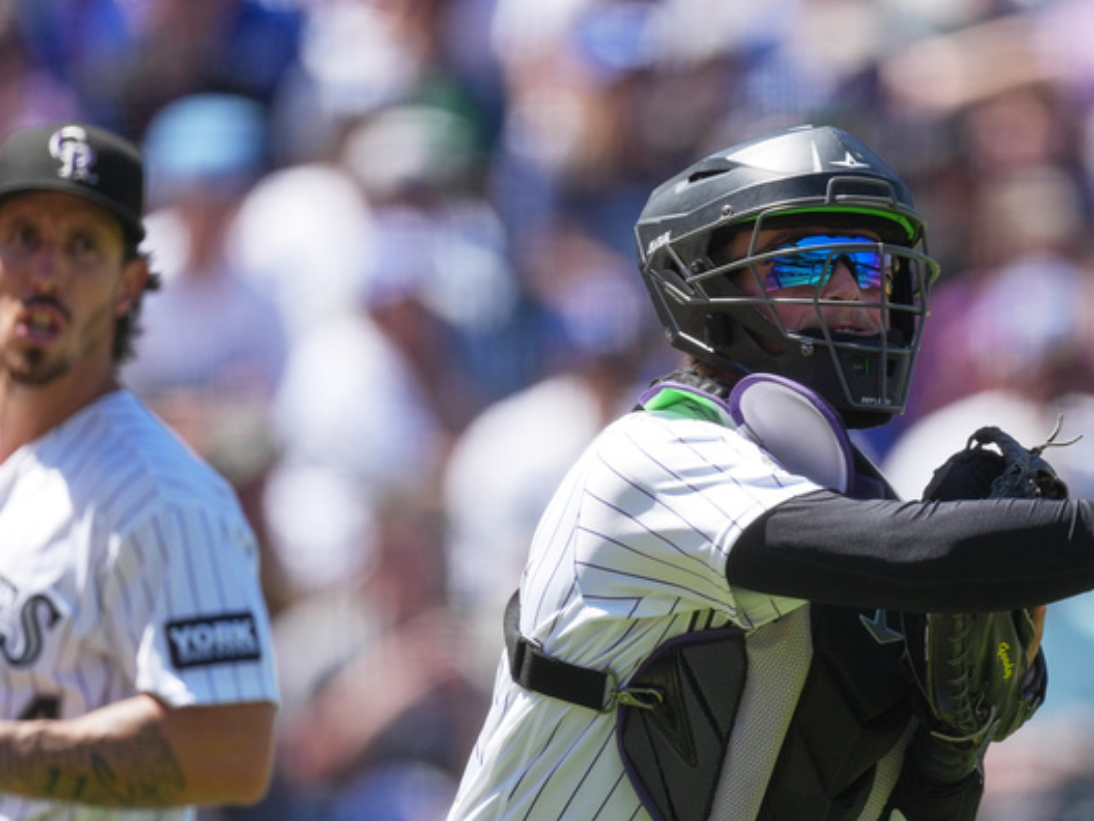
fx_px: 35365
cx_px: 825
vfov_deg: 1.3
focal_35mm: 1119
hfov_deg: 1.8
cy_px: 531
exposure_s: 1/2000
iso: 400
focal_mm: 600
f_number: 4
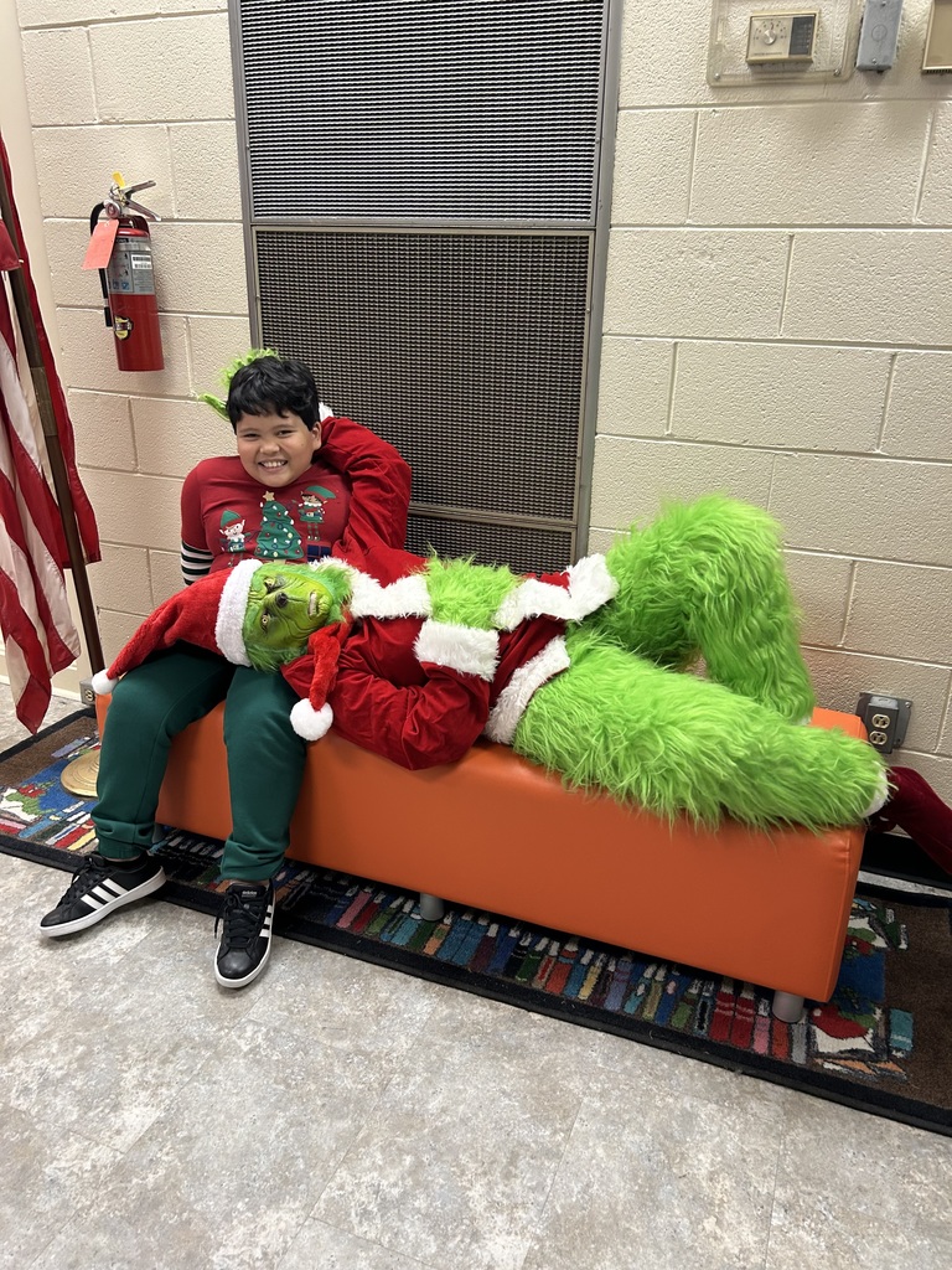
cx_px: 476
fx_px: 953
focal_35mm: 26
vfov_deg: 67.3
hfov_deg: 53.1
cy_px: 635
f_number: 1.5
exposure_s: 1/60
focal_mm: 5.7
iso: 100
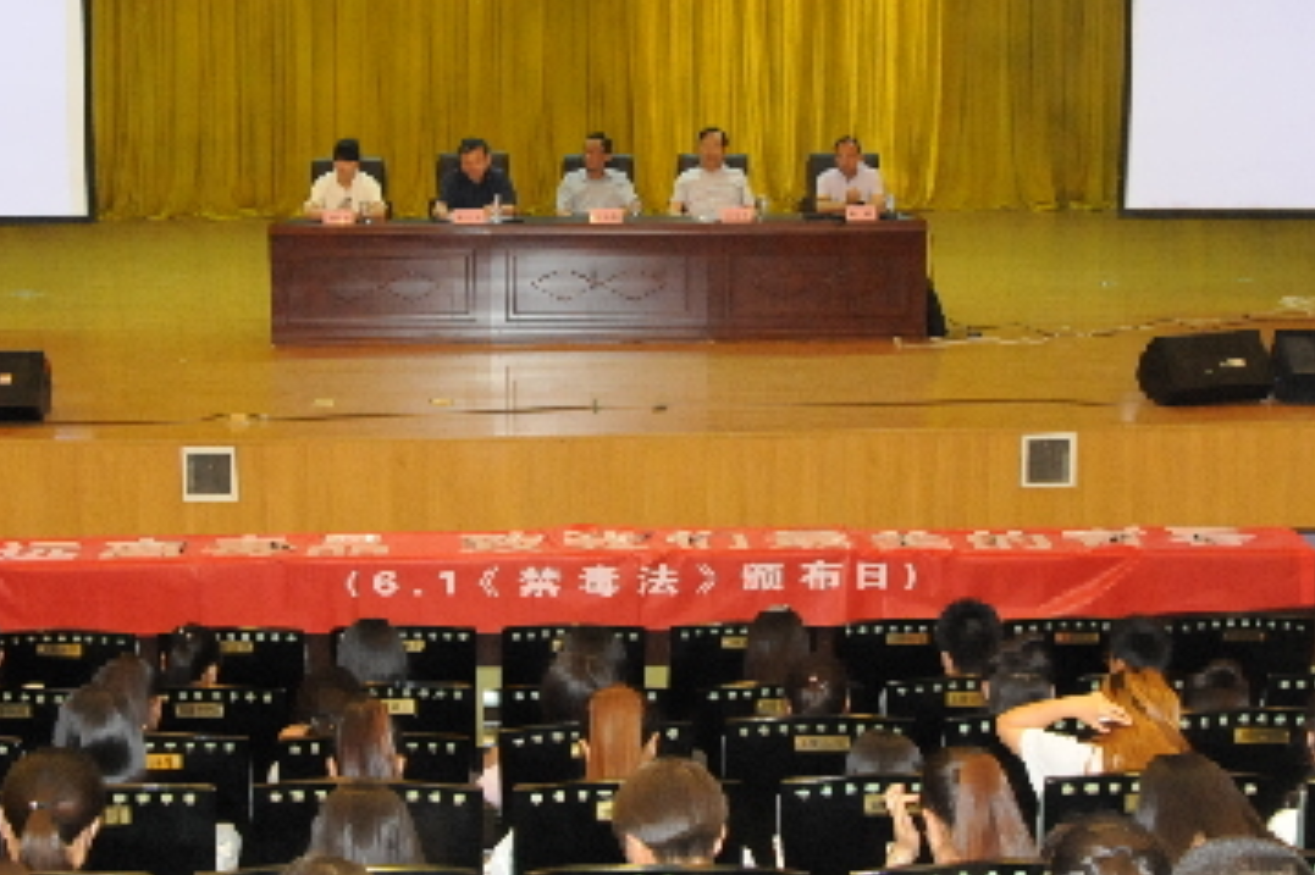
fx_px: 2738
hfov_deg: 27.0
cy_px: 249
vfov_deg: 18.1
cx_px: 592
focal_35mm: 75
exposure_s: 1/60
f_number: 7.1
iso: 3200
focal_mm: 30
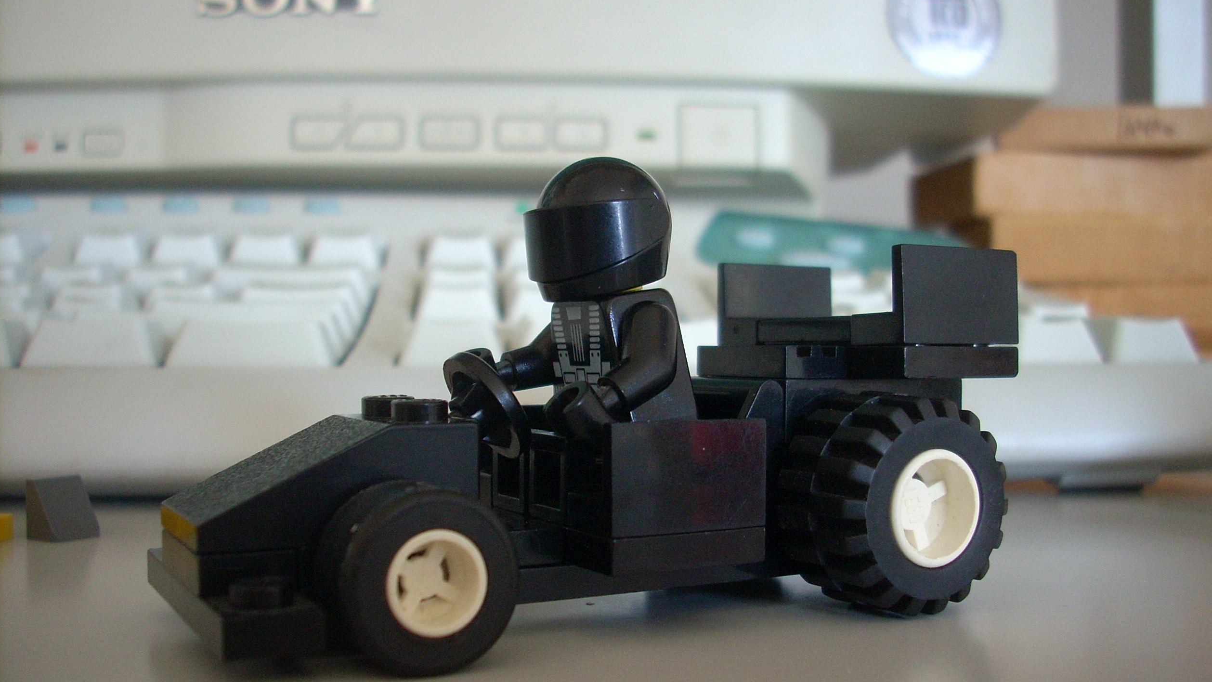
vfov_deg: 29.0
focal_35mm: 41
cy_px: 320
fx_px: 1318
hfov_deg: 49.4
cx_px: 613
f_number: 2.8
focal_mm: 6.2
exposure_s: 1/30
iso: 161
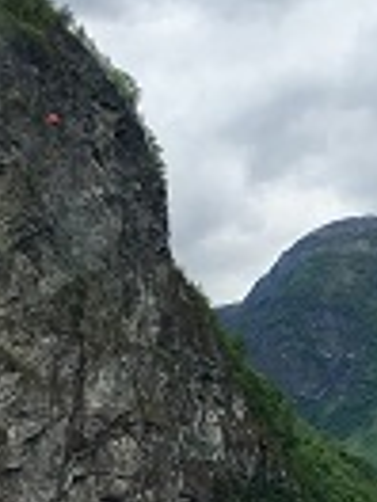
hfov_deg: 12.0
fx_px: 1699
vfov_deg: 16.2
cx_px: 602
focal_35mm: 117
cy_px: 580
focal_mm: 4.15
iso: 25
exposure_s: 1/657
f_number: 2.2
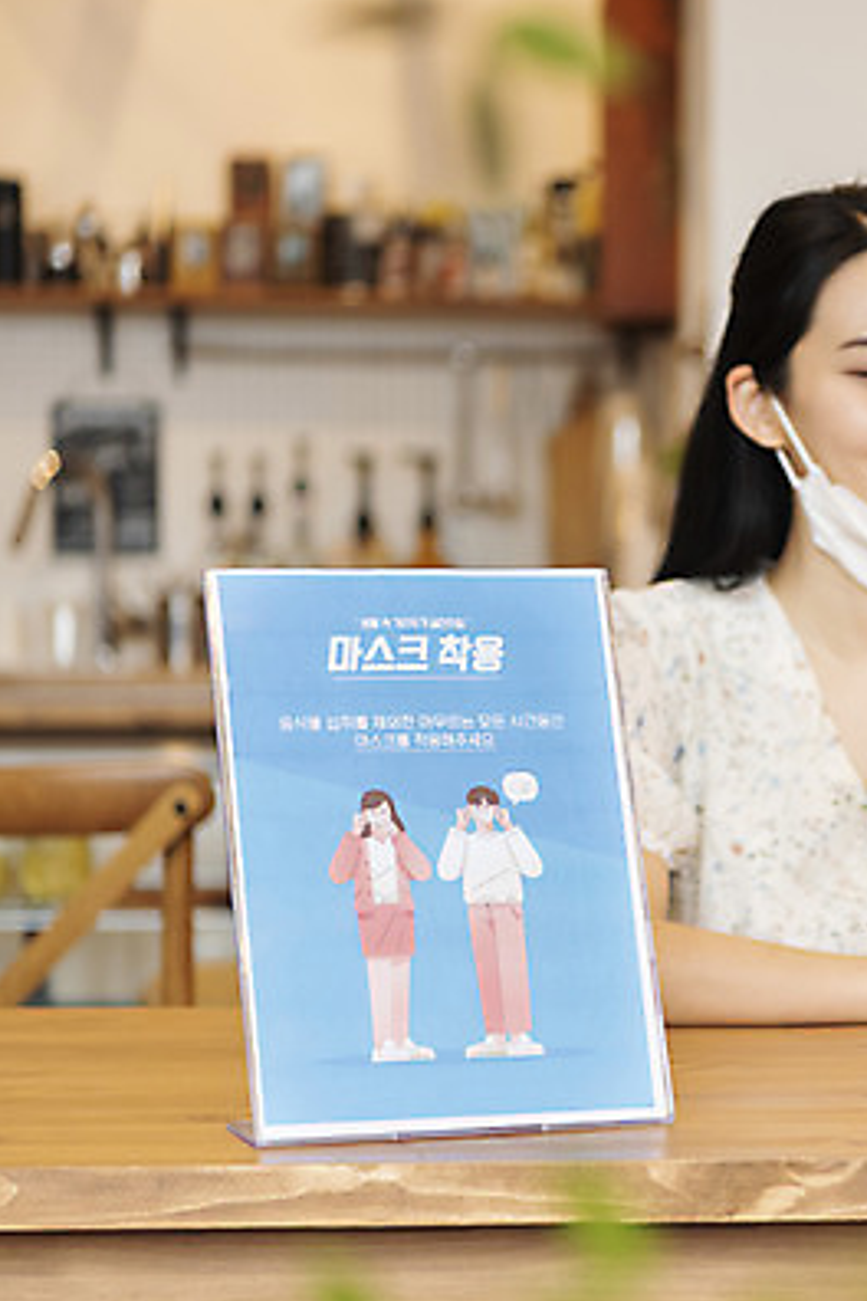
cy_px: 647
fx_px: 3829
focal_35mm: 106
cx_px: 869
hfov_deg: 12.8
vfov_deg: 19.3
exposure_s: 1/80
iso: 500
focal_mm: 70
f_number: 2.8
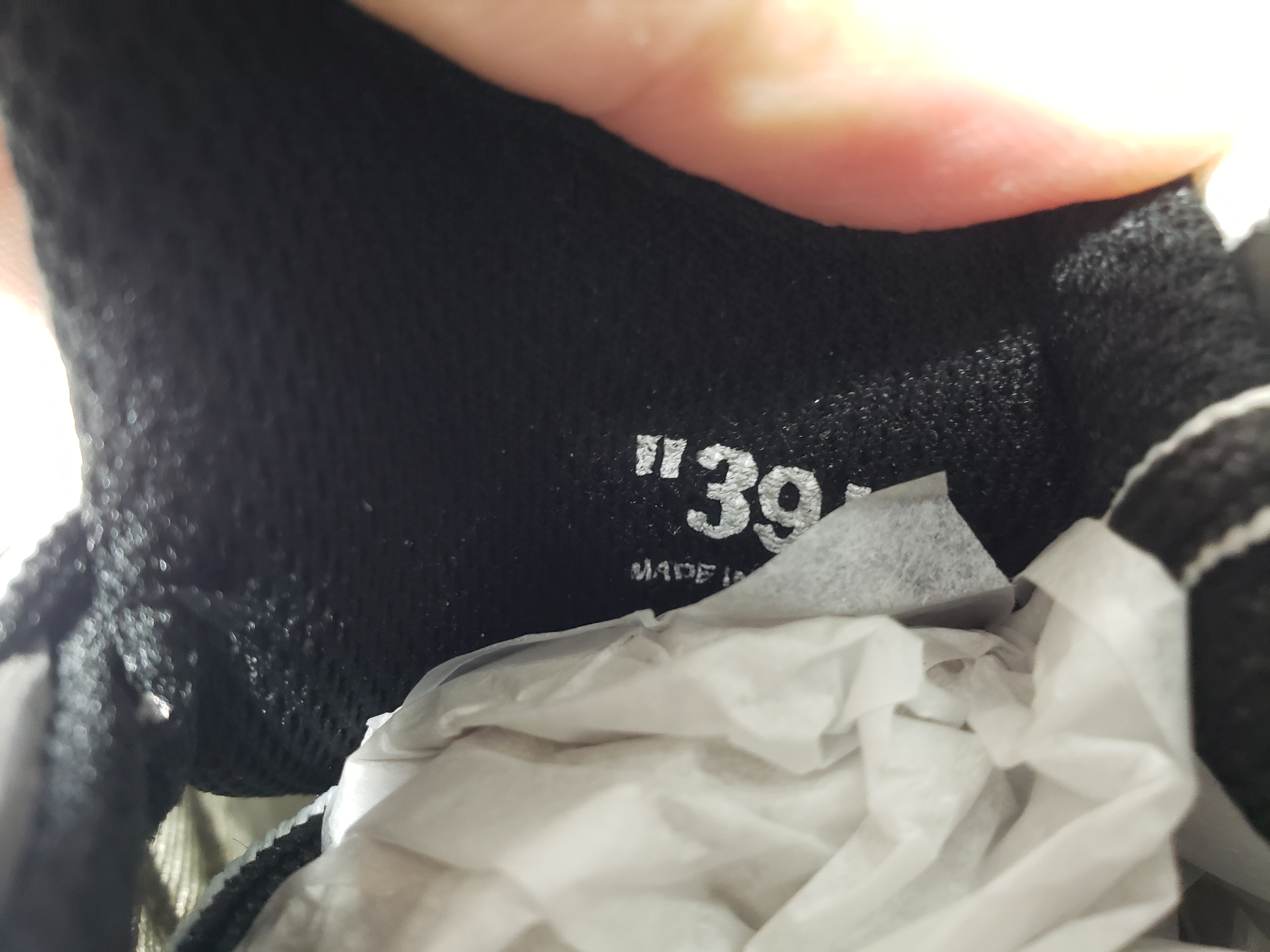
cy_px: 476
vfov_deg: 53.1
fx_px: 954
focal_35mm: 26
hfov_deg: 67.3
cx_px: 635
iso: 320
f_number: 2.4
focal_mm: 4.3
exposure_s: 1/50
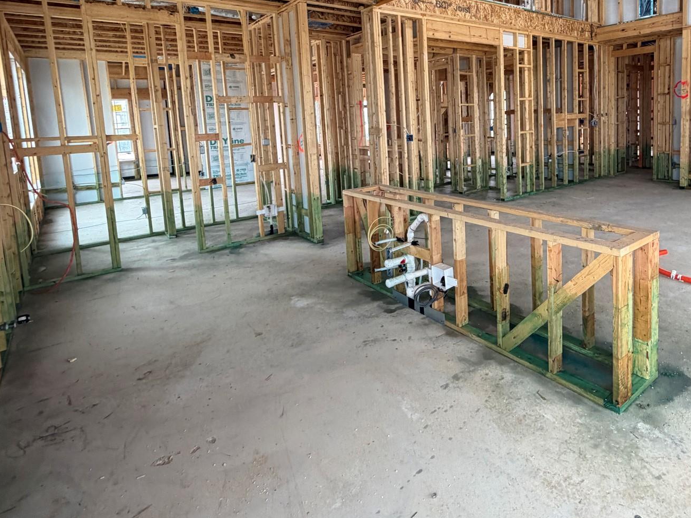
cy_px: 159
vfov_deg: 59.2
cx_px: 457
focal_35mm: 22
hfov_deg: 74.2
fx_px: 439
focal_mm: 2.22
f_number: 2.2
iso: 200
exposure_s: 1/121
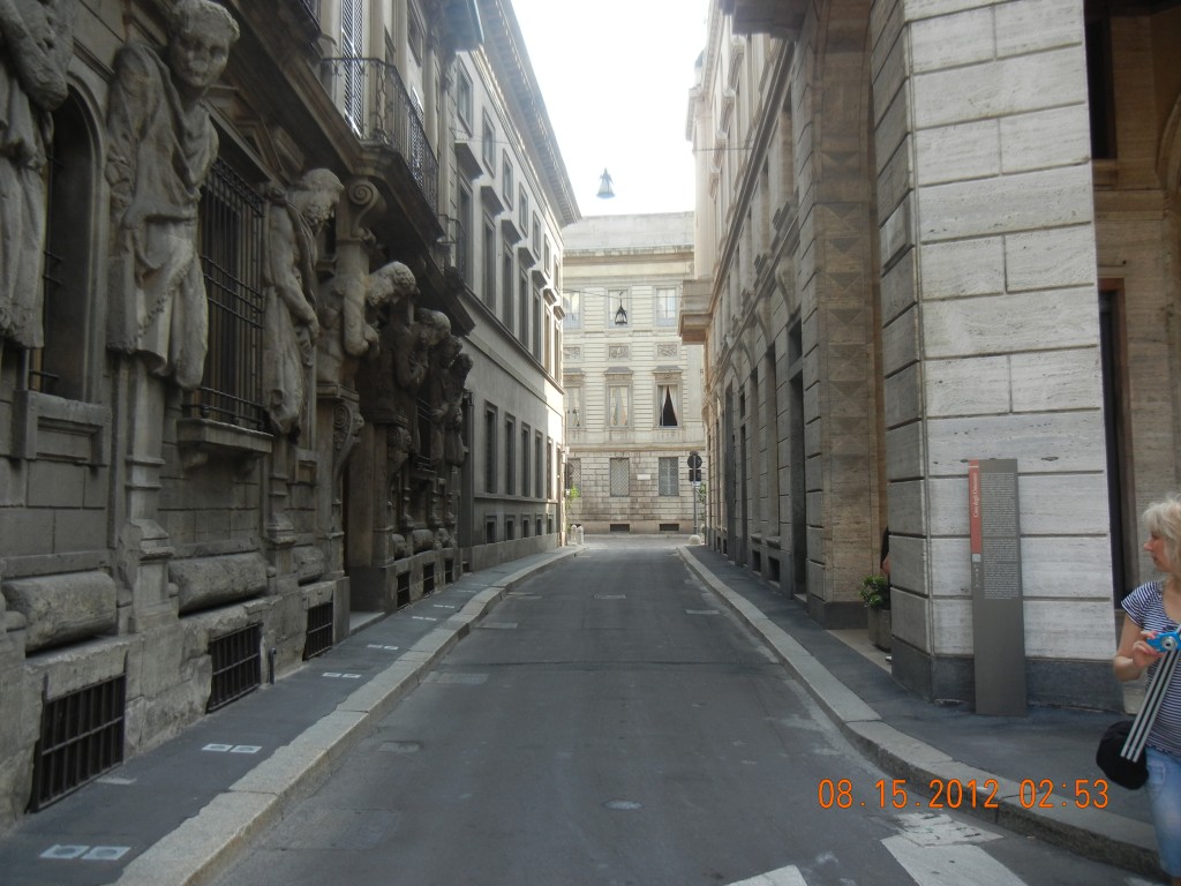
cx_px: 590
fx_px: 1024
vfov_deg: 46.8
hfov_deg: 60.0
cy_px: 443
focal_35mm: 30
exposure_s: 1/228
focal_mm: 5.4
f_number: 3.5
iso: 160
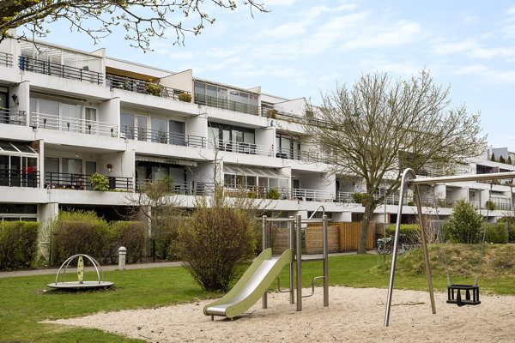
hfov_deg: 48.5
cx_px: 258
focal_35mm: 40
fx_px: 572
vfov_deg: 33.4
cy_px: 172
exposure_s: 1/160
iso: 250
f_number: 7.1
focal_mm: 40
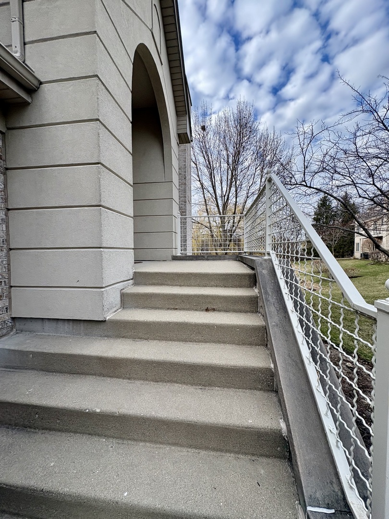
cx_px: 194
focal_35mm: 14
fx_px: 210
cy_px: 260
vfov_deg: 102.1
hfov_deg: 85.7
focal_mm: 2.22
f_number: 2.2
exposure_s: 1/298
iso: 40
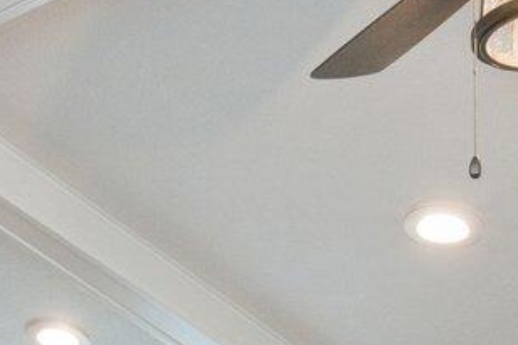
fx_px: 1673
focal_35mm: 116
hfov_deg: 17.3
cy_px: 776
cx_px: 44
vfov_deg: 10.4
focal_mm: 17.5
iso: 500
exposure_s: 1/30
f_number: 8
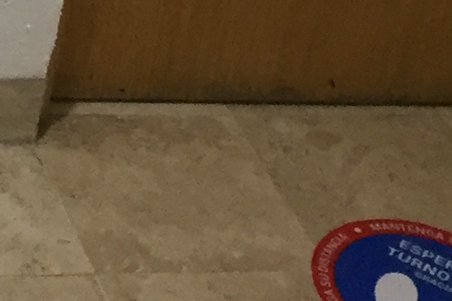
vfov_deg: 6.4
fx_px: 2436
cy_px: -646
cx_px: -328
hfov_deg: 10.1
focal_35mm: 194
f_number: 2.2
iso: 125
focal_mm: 4.15
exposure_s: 1/30
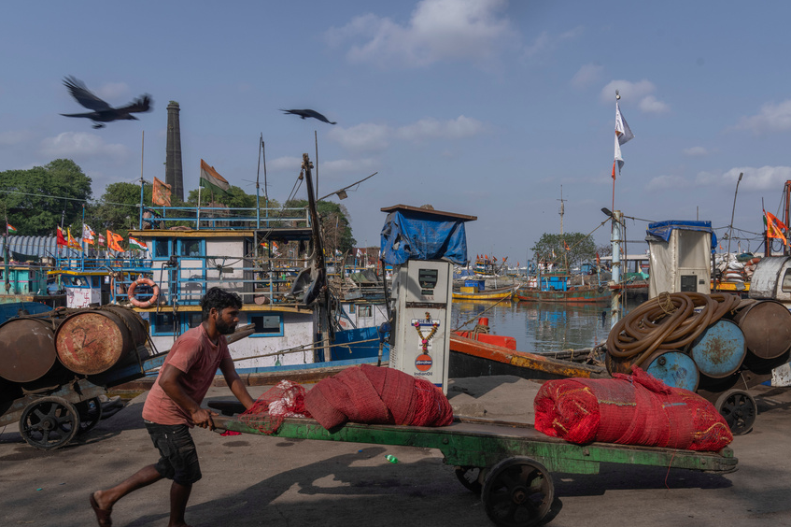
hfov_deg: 63.4
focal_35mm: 29
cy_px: 308
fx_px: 637
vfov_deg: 44.8
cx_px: 450
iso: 250
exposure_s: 1/250
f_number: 11
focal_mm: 24
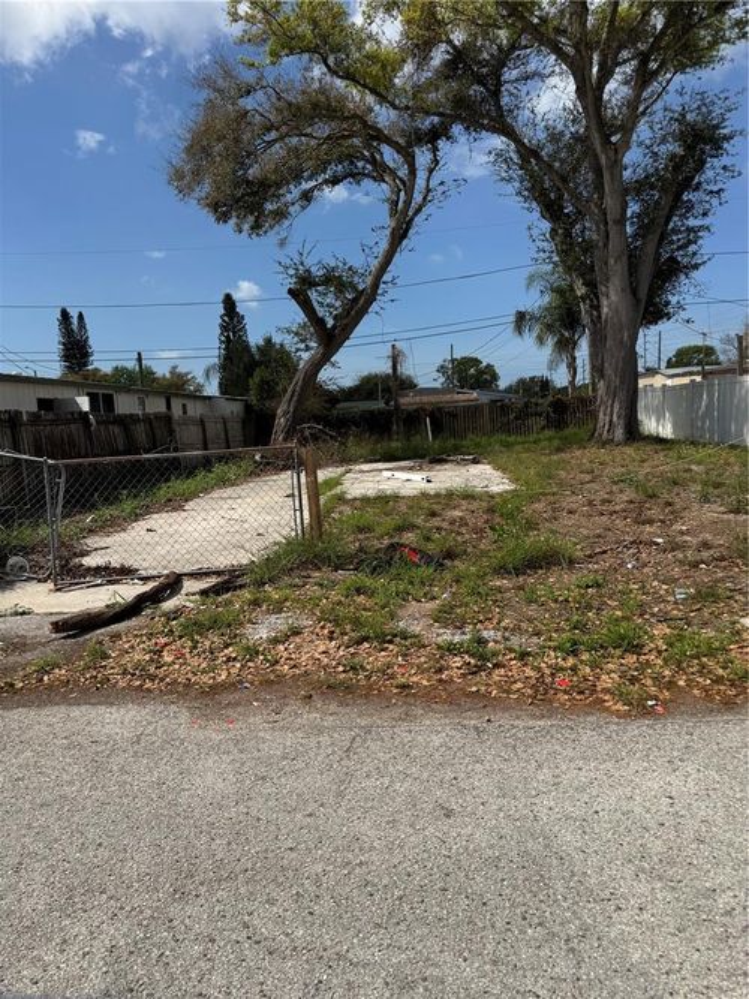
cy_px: 500
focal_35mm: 24
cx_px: 374
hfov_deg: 56.8
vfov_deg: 71.6
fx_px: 693
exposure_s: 1/7092
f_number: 1.78
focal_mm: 6.76
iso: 80
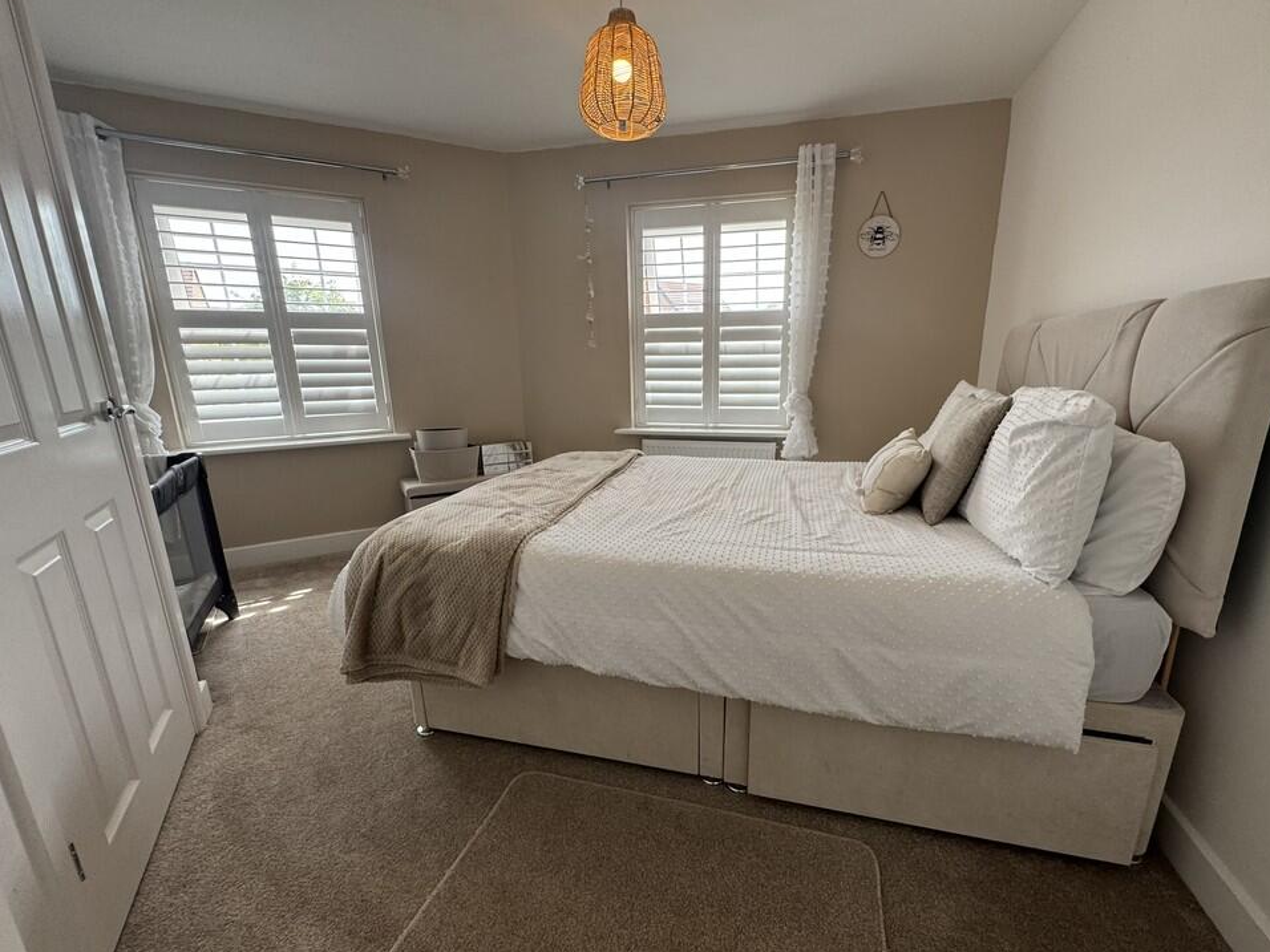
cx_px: 670
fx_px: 550
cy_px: 489
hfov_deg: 98.1
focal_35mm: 15
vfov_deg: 81.7
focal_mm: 2.22
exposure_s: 1/100
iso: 50
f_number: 2.2
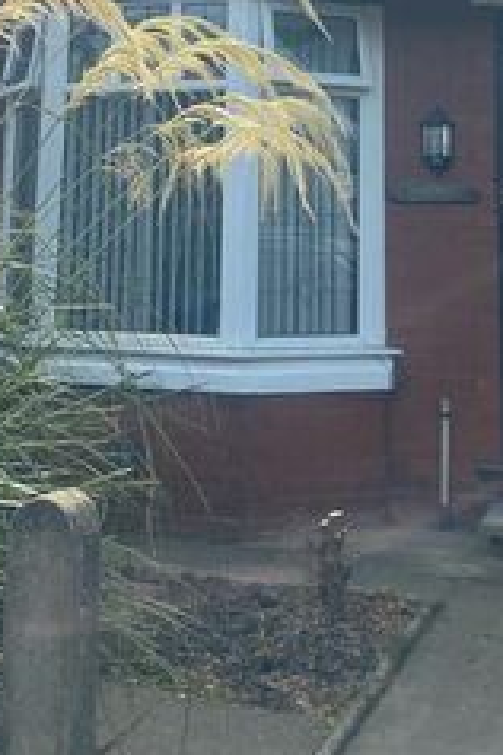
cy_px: 43
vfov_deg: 31.5
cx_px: 223
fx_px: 1257
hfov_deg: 22.6
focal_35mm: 60
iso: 32
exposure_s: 1/1996
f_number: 1.8
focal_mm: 4.25
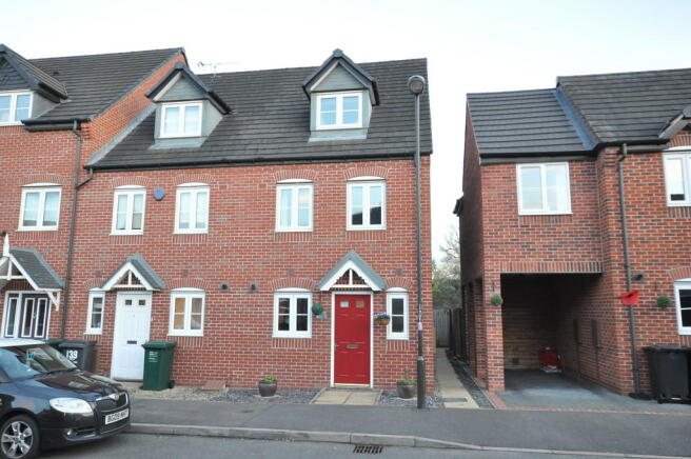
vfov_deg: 50.3
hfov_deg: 70.5
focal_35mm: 26
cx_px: 346
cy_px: 230
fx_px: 489
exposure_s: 1/30
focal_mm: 17
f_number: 5.6
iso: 800
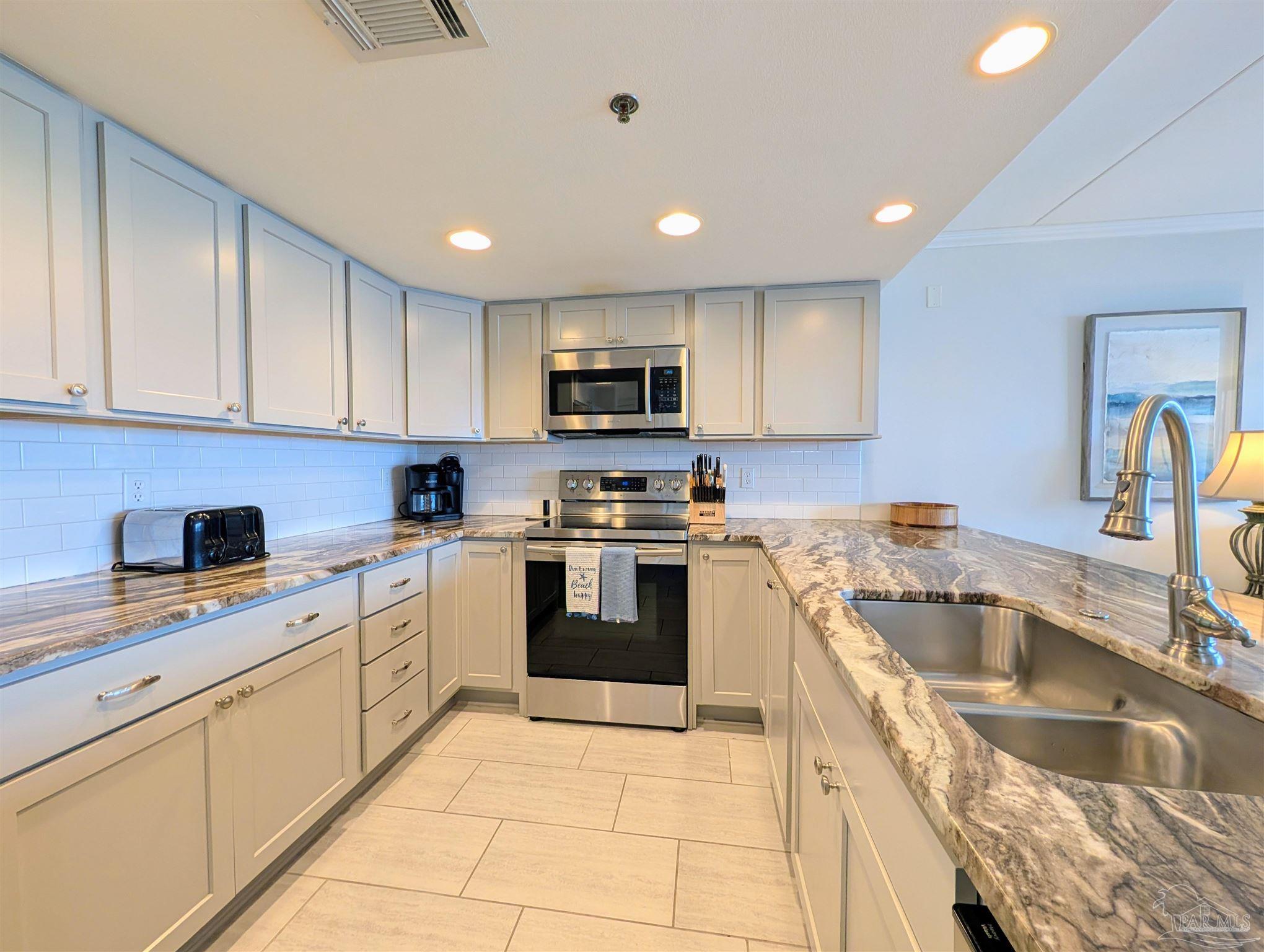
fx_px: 439
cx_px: 632
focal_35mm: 12
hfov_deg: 110.5
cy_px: 476
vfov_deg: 94.6
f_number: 1.7
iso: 80
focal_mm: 2.02
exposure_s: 1/120
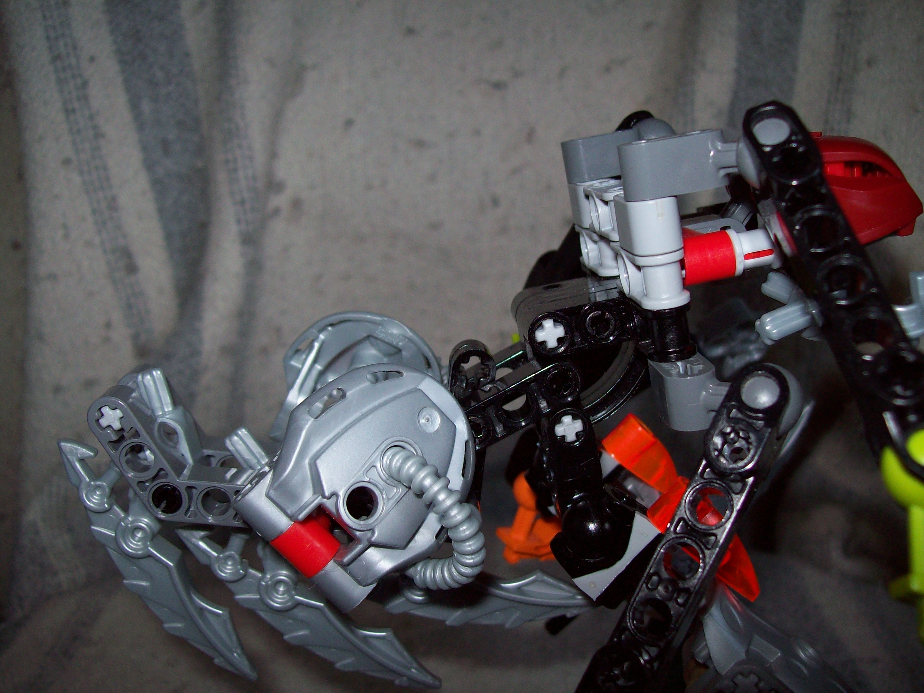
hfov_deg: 51.4
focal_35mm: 36
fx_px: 961
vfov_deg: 39.7
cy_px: 346
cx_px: 462
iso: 80
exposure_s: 1/64
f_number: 2.7
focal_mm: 6
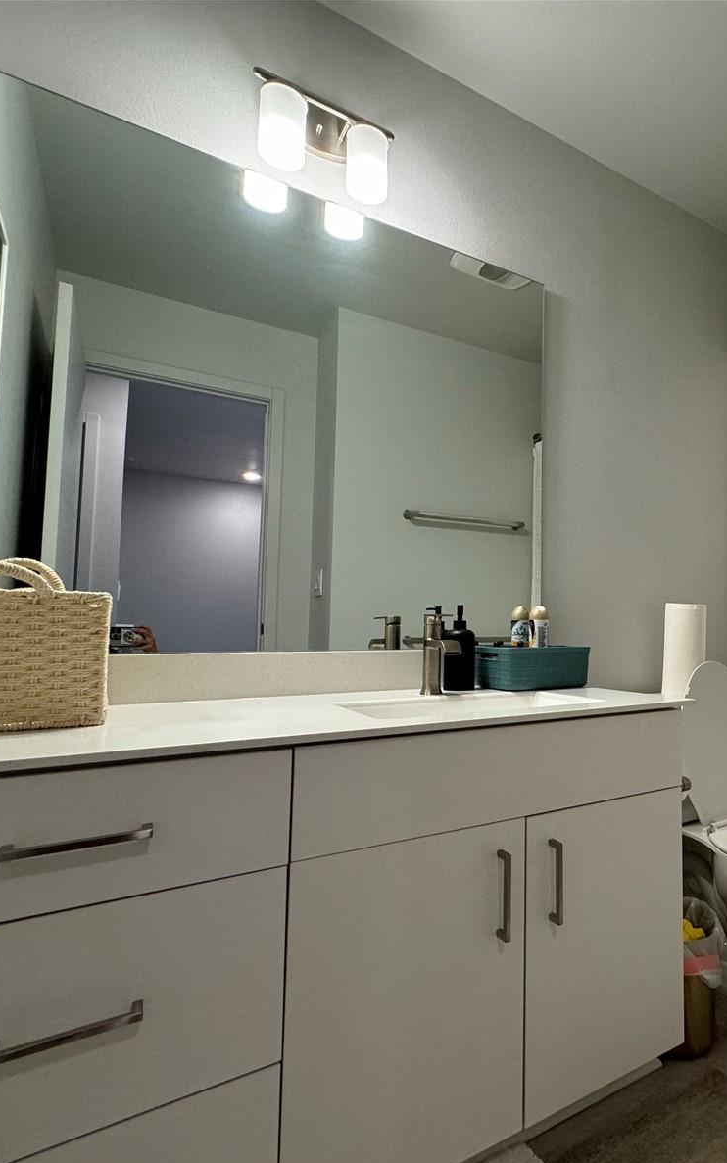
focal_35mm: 20
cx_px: 583
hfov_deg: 55.4
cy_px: 587
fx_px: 634
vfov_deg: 85.1
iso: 250
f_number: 2.2
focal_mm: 2.22
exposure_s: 1/120
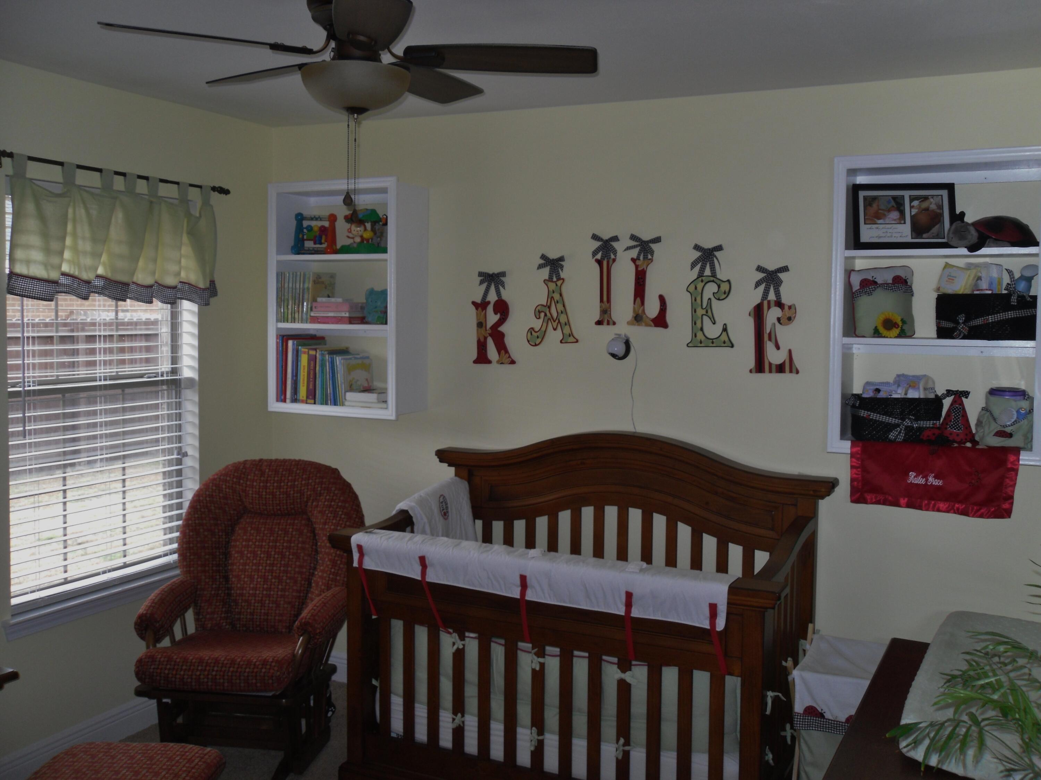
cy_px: 390
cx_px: 520
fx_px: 1353
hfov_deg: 42.1
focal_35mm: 45
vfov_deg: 32.2
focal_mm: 6.3
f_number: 3.5
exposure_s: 1/45
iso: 100
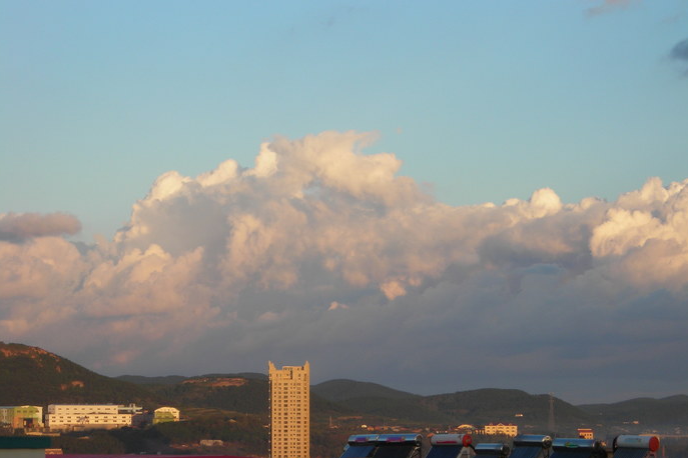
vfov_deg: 11.1
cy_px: 230
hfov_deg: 16.7
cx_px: 348
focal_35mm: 123
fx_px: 2350
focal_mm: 19.2
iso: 50
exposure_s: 1/85.7
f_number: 5.3
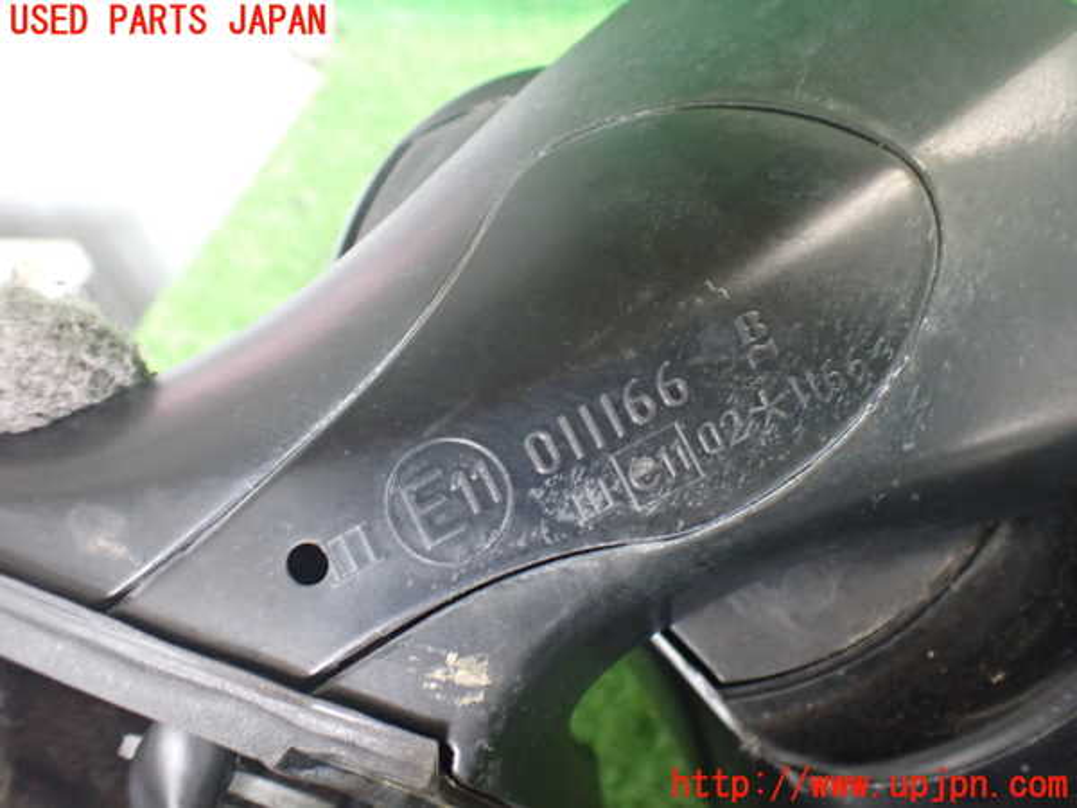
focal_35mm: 30
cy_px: 404
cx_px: 538
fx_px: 933
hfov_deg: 60.0
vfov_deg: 46.8
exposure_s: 1/50
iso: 800
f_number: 2.3
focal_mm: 5.4
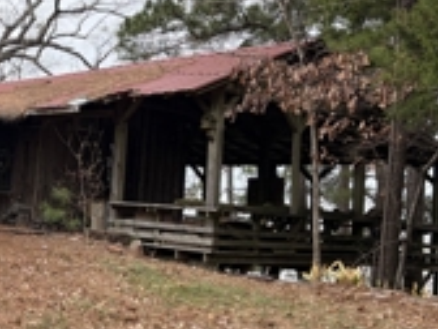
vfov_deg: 23.6
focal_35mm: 62
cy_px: 183
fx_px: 784
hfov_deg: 29.0
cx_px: -10
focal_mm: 5.96
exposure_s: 1/1751
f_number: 1.6
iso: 64
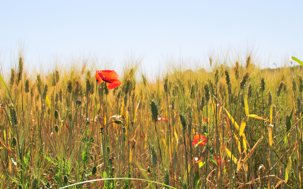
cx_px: 152
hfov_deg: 37.9
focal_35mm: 54
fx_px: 442
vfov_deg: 24.2
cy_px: 89
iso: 200
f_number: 9
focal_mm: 35
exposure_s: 1/320
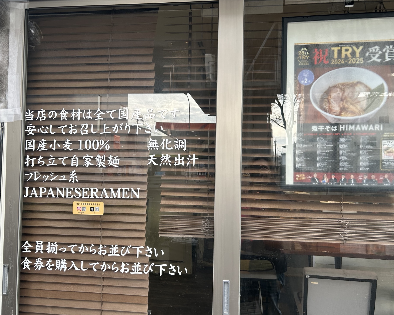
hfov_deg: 62.2
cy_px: 160
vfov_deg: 51.5
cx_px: 205
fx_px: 326
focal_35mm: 28
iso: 40
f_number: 1.5
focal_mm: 5.7
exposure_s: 1/216
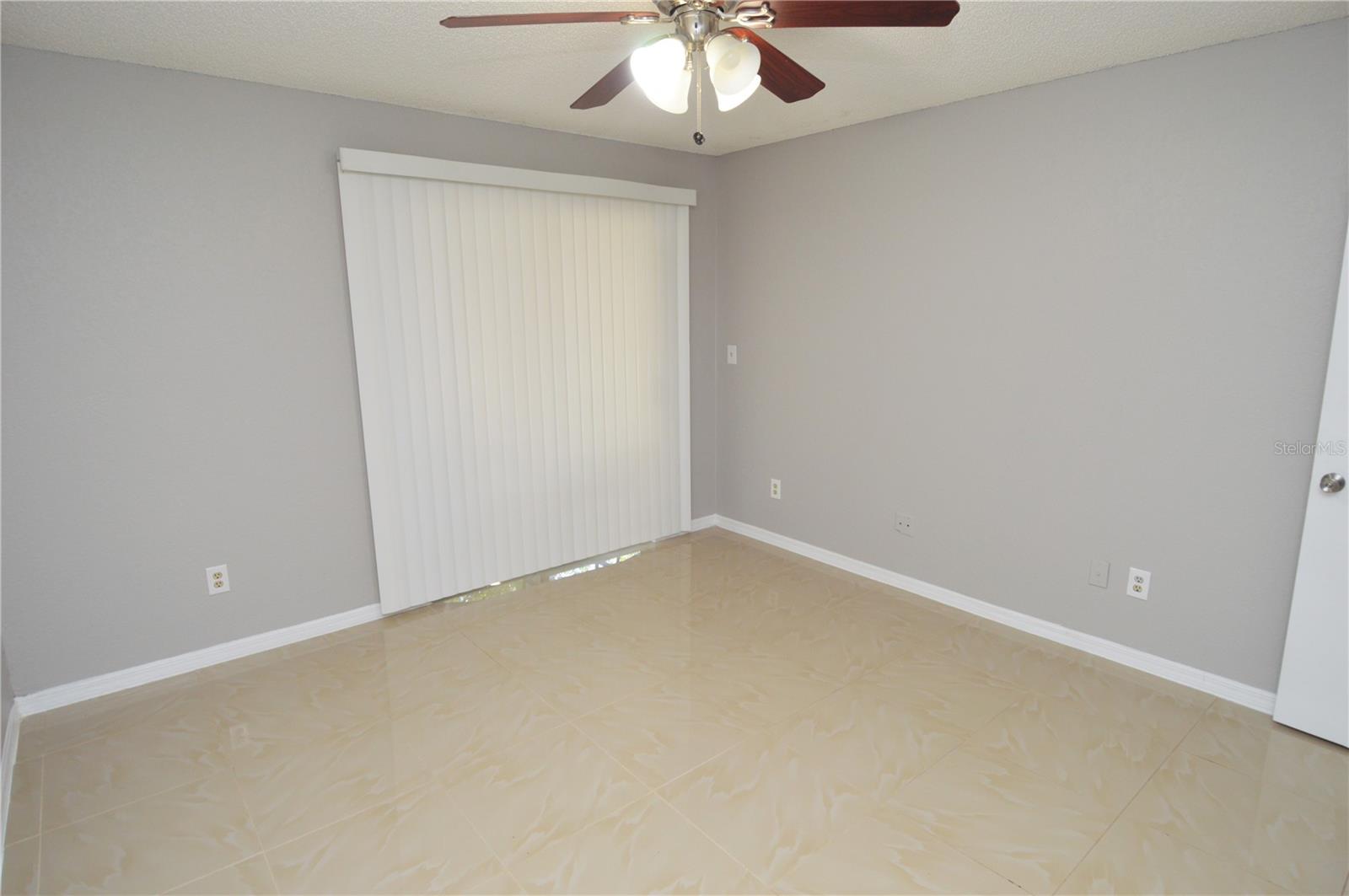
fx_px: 674
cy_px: 448
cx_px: 674
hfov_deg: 90.1
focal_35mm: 18
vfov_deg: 67.3
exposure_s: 1/60
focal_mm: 12
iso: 400
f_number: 4
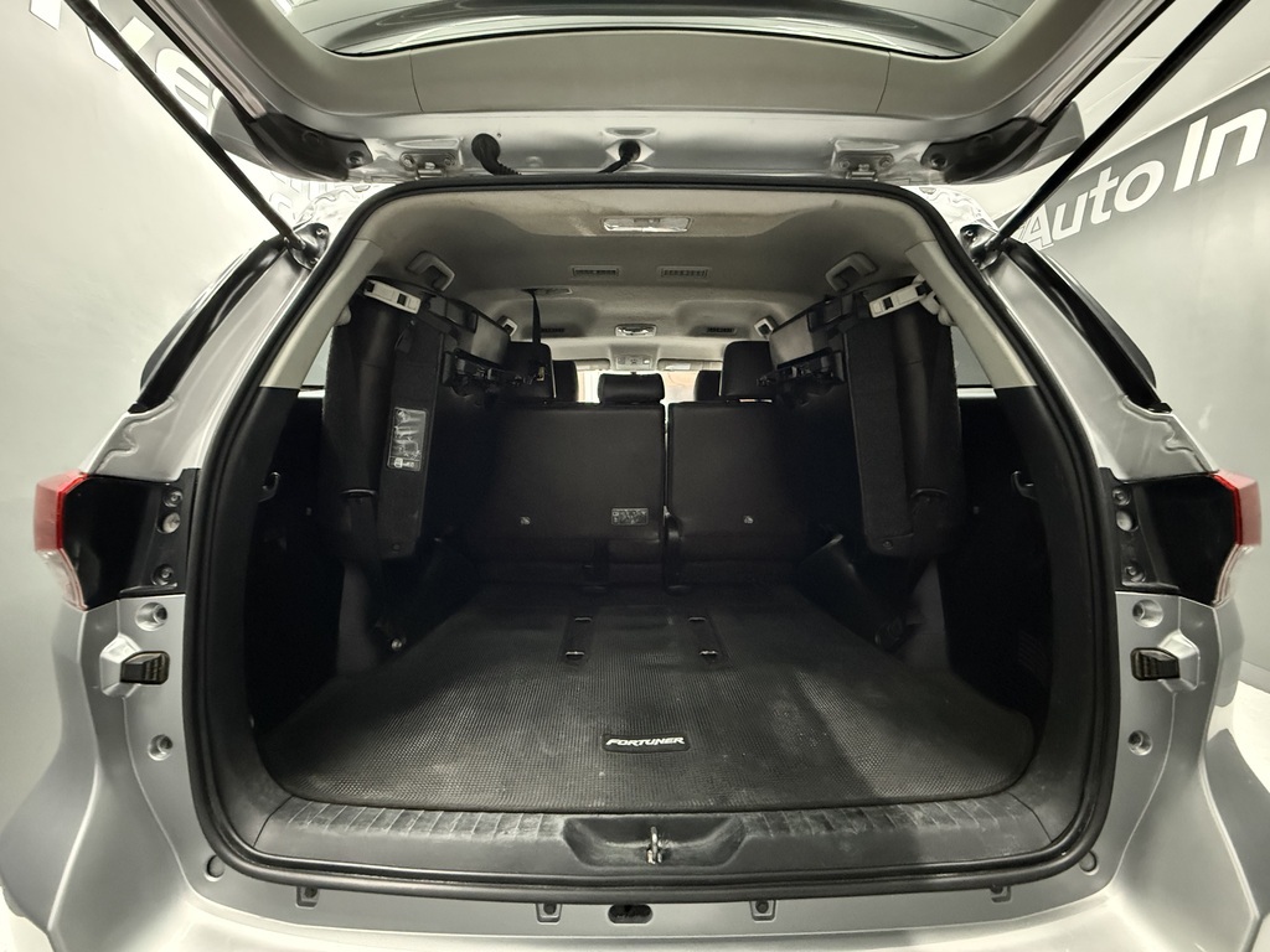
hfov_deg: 102.1
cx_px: 635
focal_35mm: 14
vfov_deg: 85.7
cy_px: 476
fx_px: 514
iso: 1600
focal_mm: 2.22
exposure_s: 1/25
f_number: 2.2
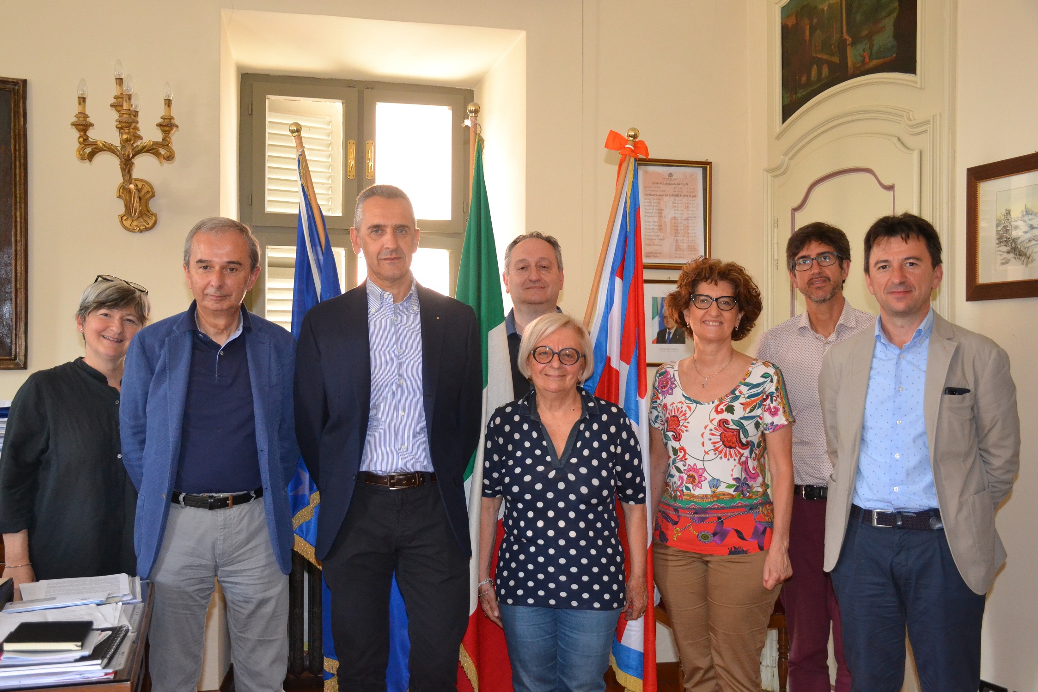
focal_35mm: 40
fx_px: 1153
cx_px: 508
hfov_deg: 48.4
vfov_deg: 33.4
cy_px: 352
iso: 1800
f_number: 3.8
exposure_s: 1/60
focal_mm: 26
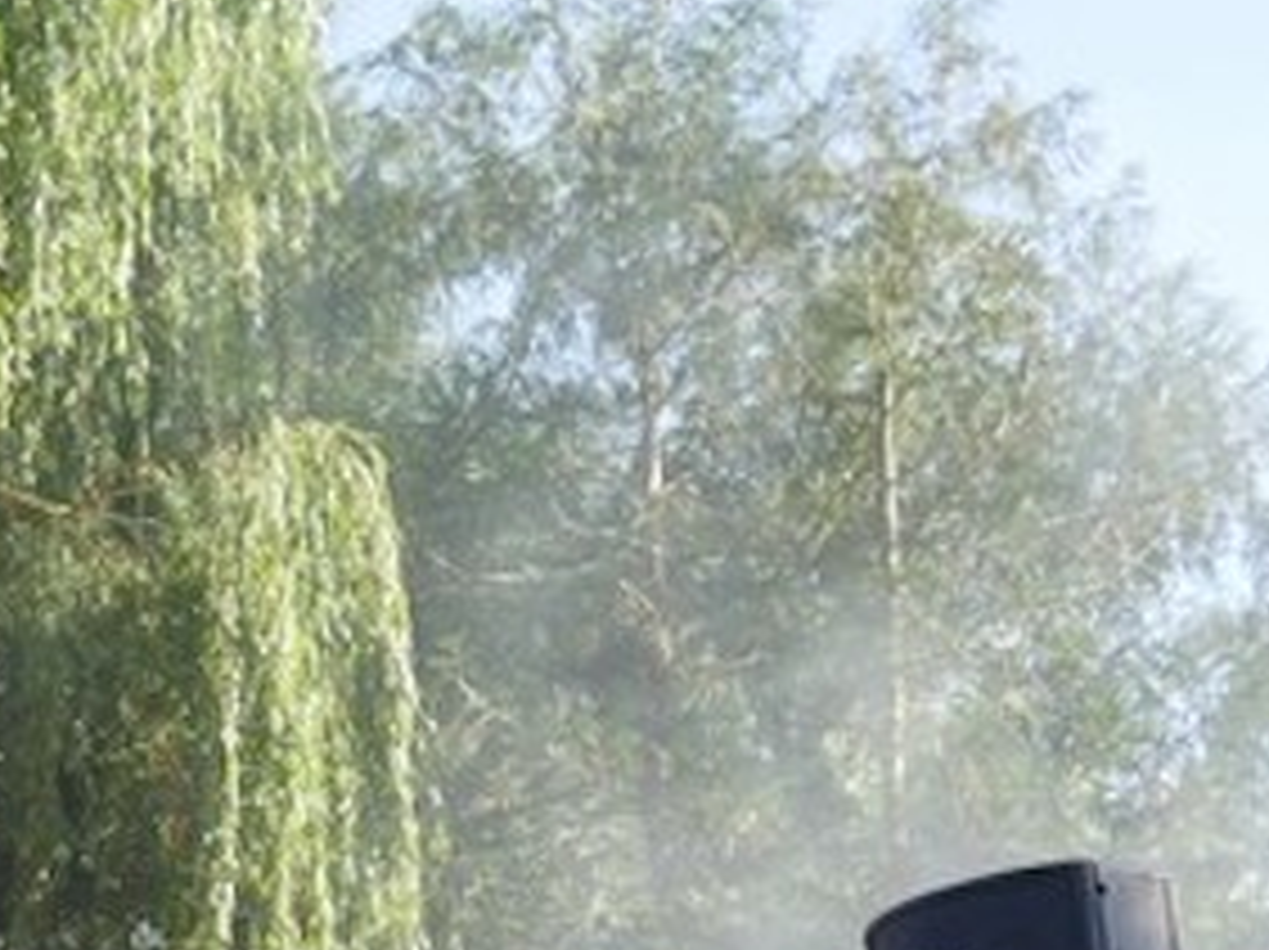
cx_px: -842
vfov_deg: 10.2
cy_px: 1328
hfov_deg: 12.9
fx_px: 5201
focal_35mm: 142
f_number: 3.5
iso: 200
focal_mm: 20
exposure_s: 1/400
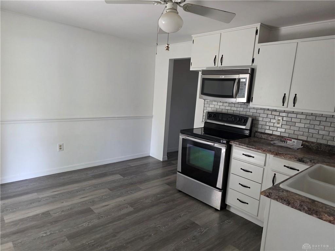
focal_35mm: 23
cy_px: 126
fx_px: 223
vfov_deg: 58.9
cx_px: 168
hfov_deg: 73.9
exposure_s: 1/120
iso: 400
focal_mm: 6.3
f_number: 1.7
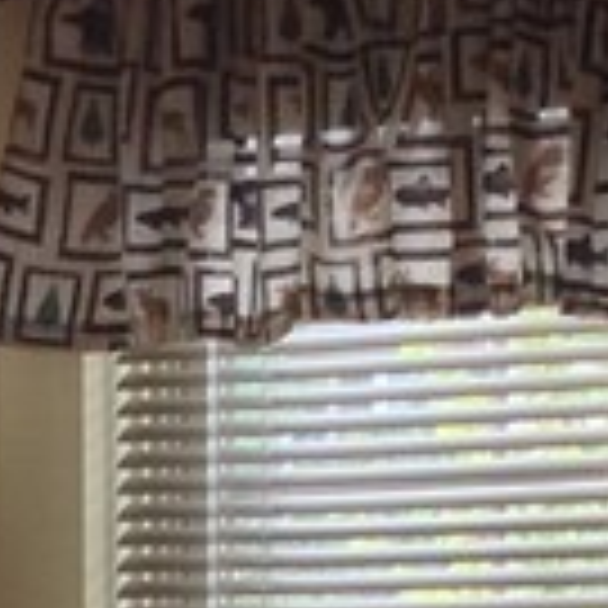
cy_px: 1365
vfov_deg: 7.1
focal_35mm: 235
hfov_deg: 7.4
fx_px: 4670
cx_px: 9
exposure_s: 1/60
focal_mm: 4.28
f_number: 2.4
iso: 50
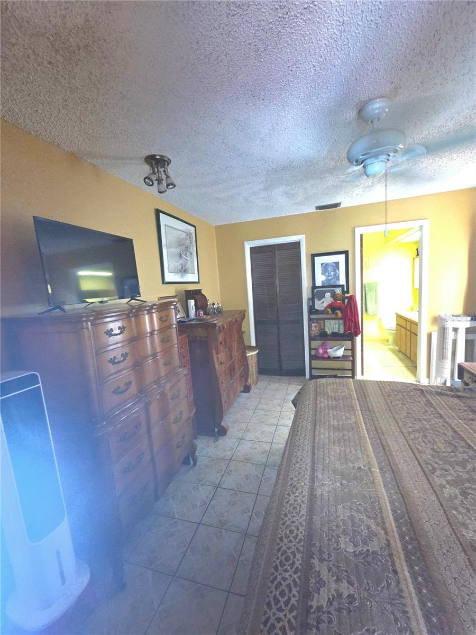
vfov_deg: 106.2
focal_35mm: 13
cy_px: 318
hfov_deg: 89.9
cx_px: 238
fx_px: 238
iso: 640
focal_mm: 2.2
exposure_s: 1/30
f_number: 2.2
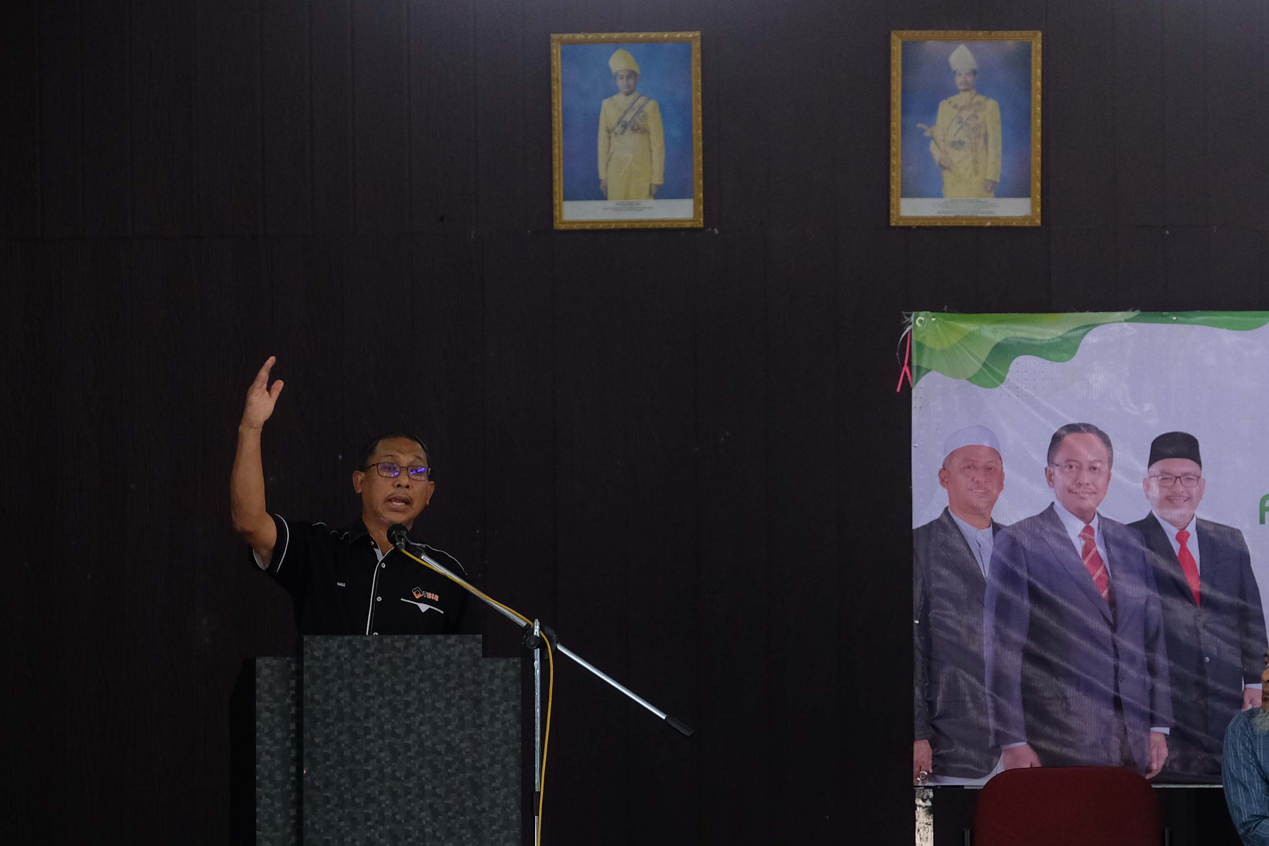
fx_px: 7578
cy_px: 674
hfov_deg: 9.6
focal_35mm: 215
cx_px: 993
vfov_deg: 6.4
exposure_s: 1/160
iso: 1600
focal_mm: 83.8
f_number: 2.8
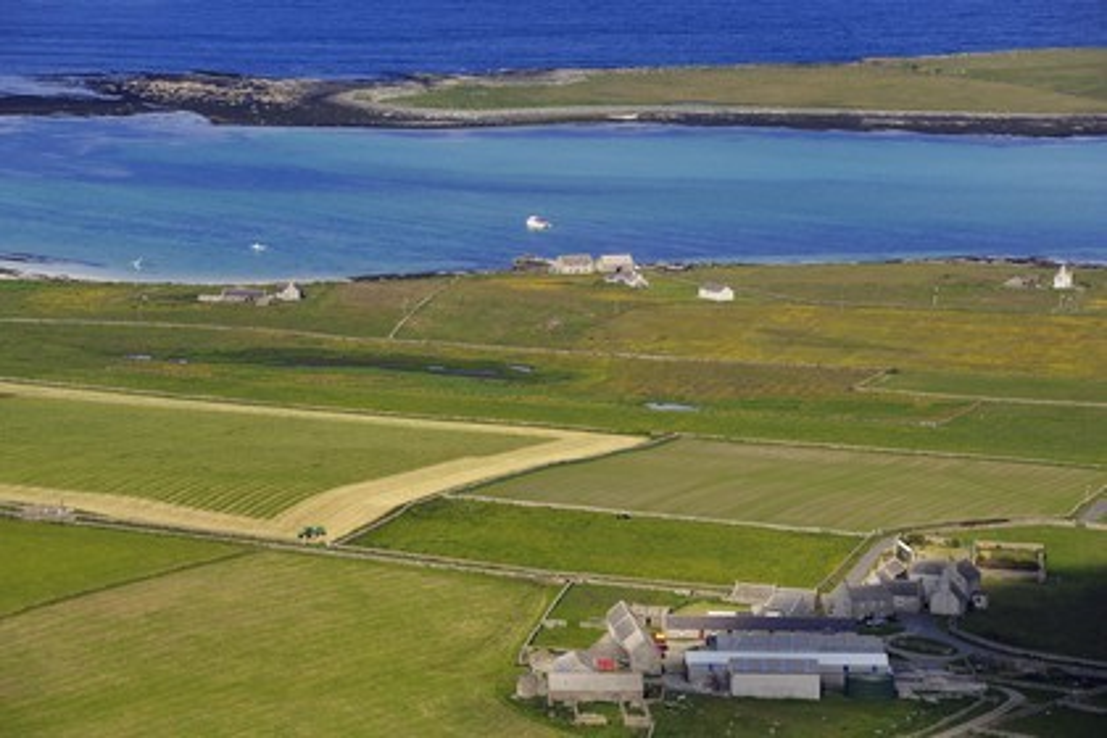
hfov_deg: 10.3
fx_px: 6150
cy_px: 369
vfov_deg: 6.9
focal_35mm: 200
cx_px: 554
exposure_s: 1/800
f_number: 10
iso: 400
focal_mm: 200
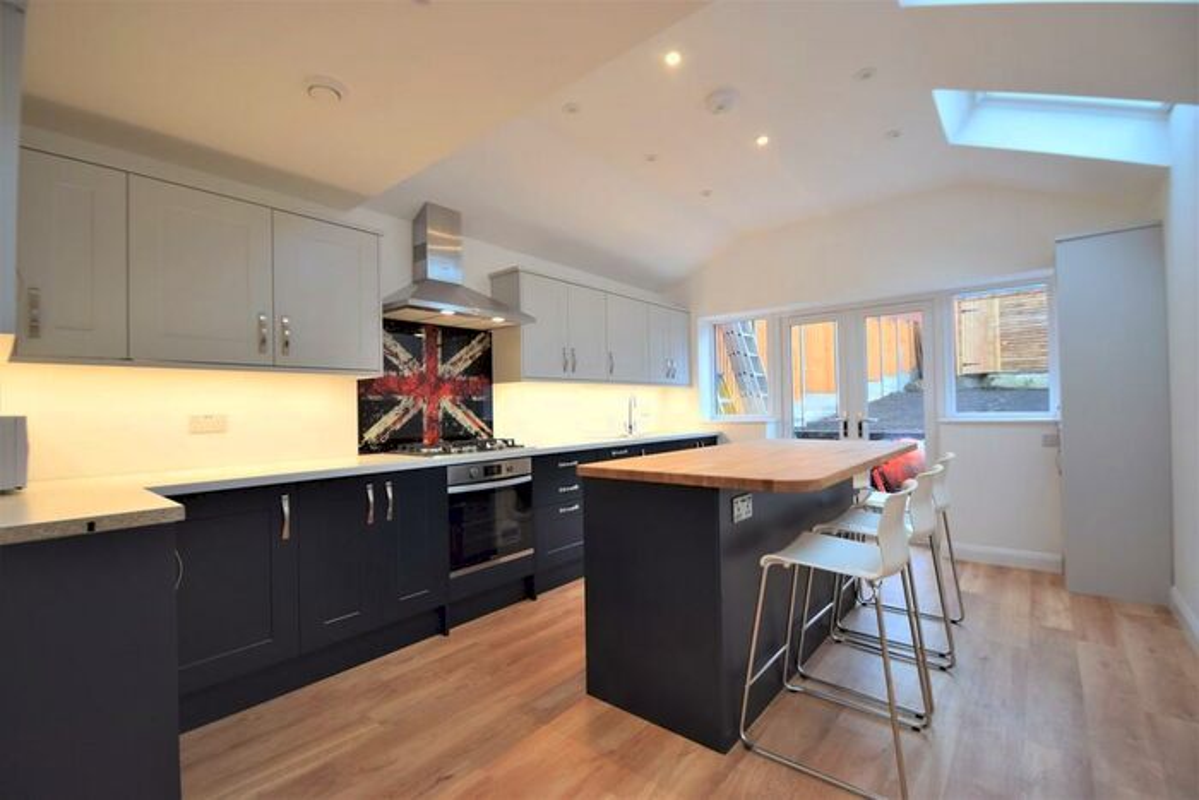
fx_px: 500
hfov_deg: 100.4
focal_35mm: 15
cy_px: 400
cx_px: 600
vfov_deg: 77.4
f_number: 4
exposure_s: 1/60
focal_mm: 10
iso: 400
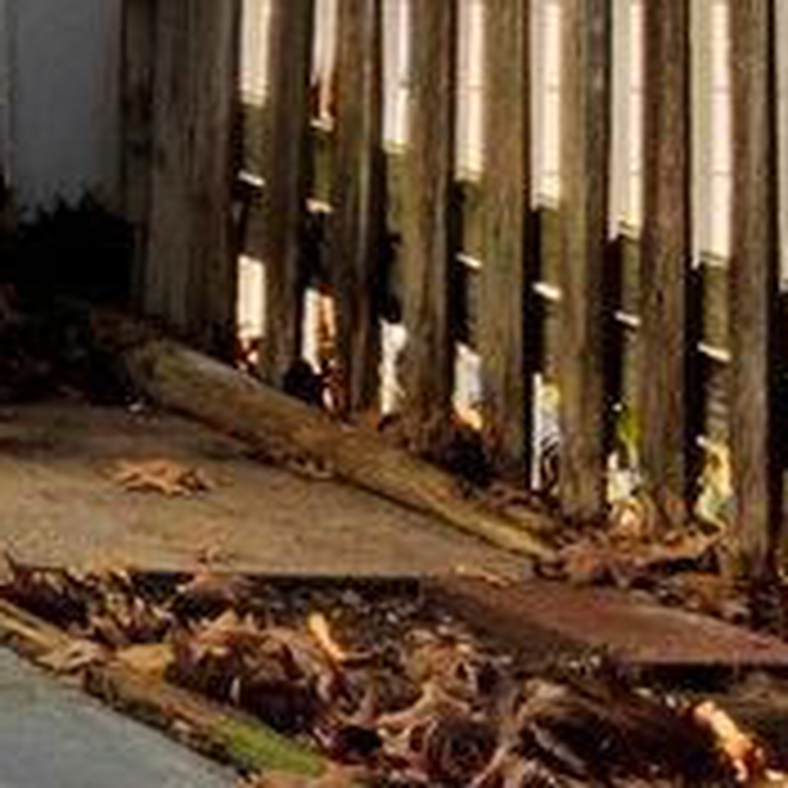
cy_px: -966
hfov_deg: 5.2
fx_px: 6645
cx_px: -3296
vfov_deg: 6.5
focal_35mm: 258
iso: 400
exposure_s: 1/2000
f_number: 8
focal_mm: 26
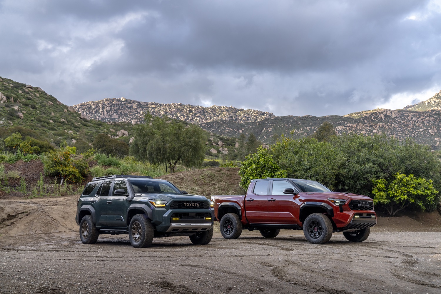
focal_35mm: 42
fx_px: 514
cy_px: 147
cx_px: 220
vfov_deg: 31.9
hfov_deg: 46.4
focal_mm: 42
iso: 640
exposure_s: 1/100
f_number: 8
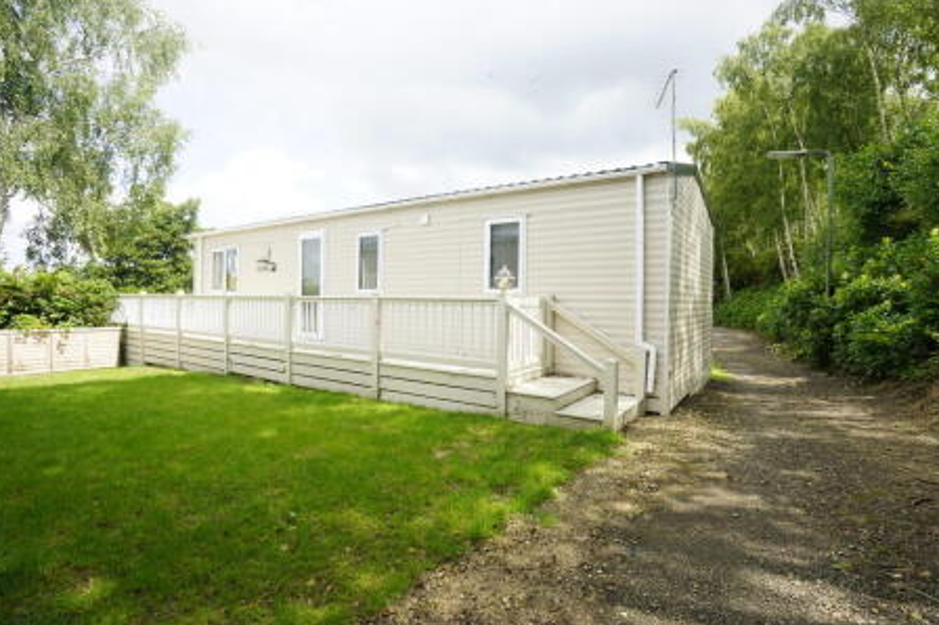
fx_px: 443
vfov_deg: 70.4
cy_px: 307
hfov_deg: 93.3
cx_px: 488
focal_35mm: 17
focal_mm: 16
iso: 500
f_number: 18
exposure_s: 1/60
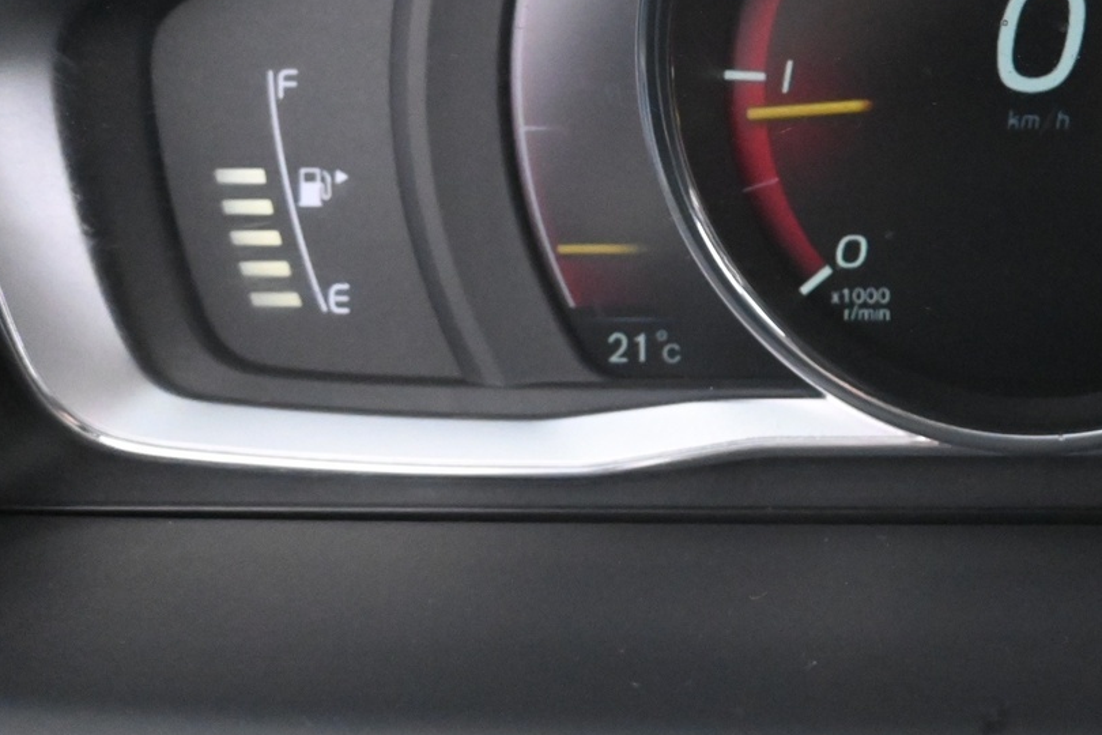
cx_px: 1042
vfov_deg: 22.5
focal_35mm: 58
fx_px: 1791
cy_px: 48
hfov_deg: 32.1
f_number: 3.8
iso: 6400
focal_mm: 19.5
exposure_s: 1/30
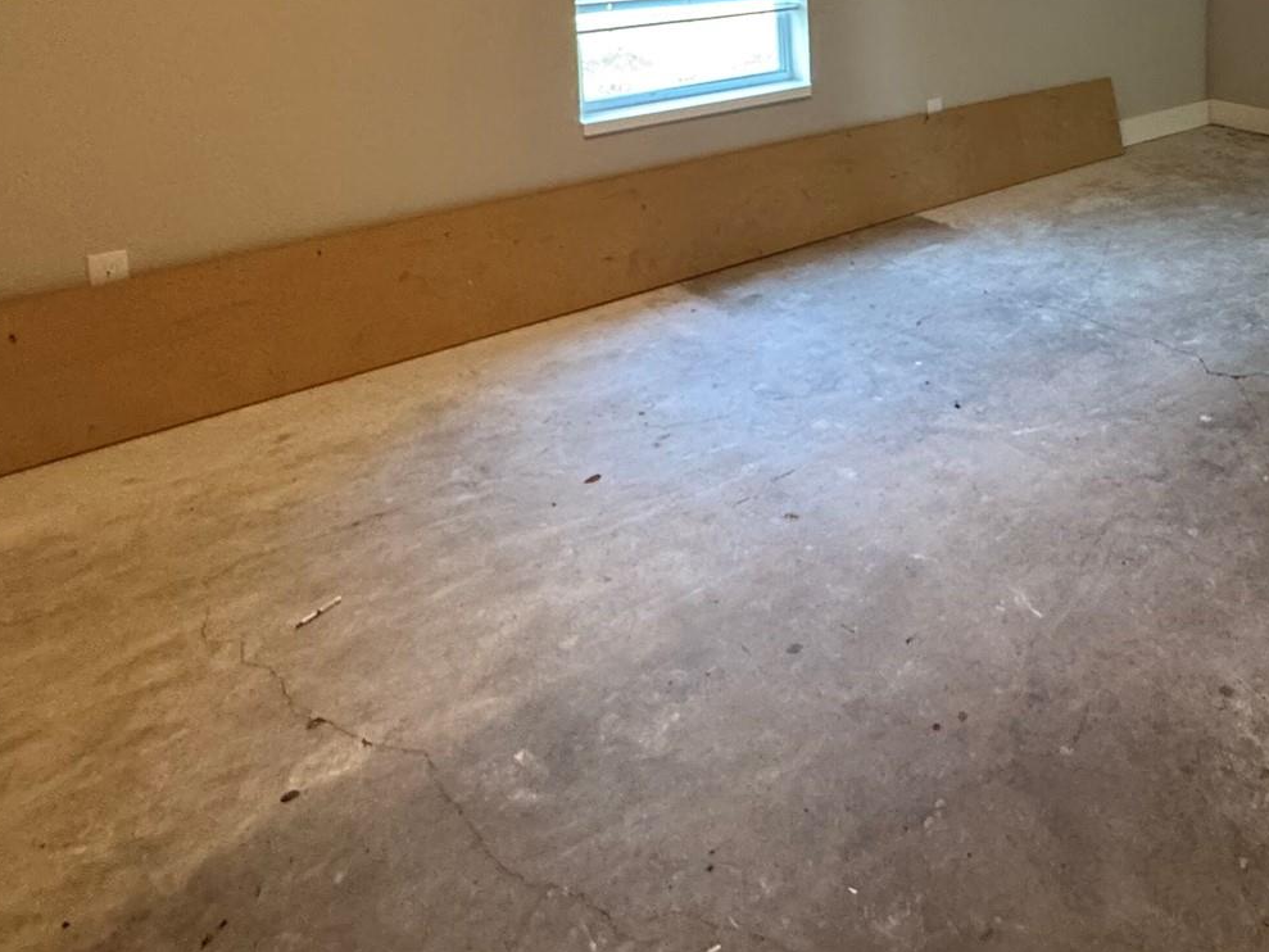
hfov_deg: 57.7
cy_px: -9
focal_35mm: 29
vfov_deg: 41.6
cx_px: 988
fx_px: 1063
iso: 500
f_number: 2.2
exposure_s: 1/60
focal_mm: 2.22
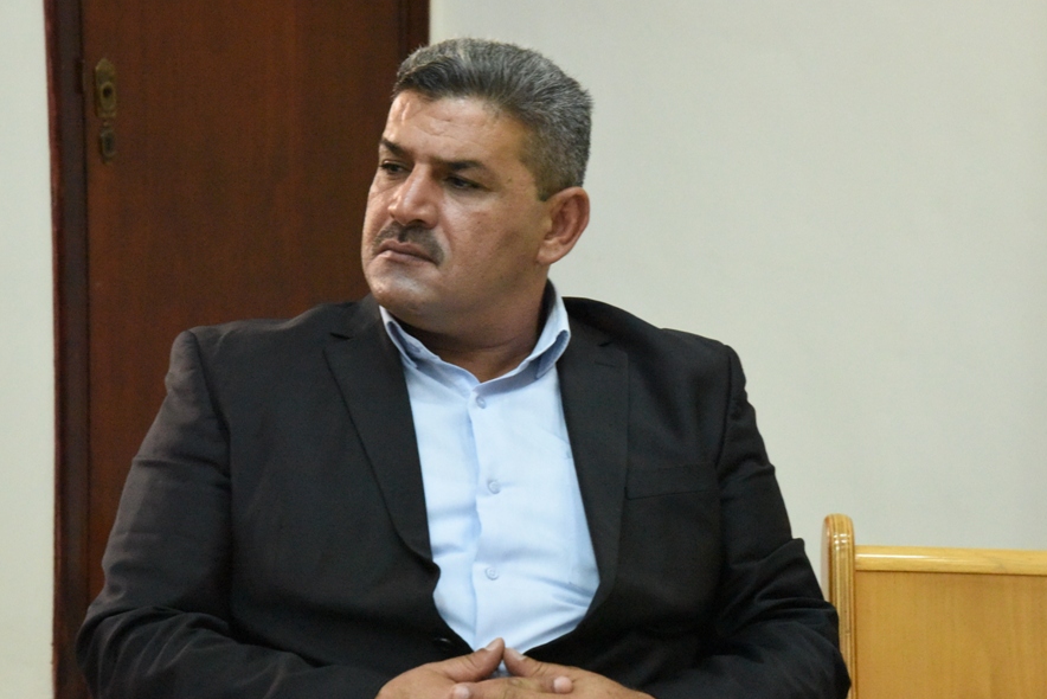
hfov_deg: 21.5
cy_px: 347
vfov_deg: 14.4
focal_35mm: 95
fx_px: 2764
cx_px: 531
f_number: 8
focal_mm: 82
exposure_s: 1/250
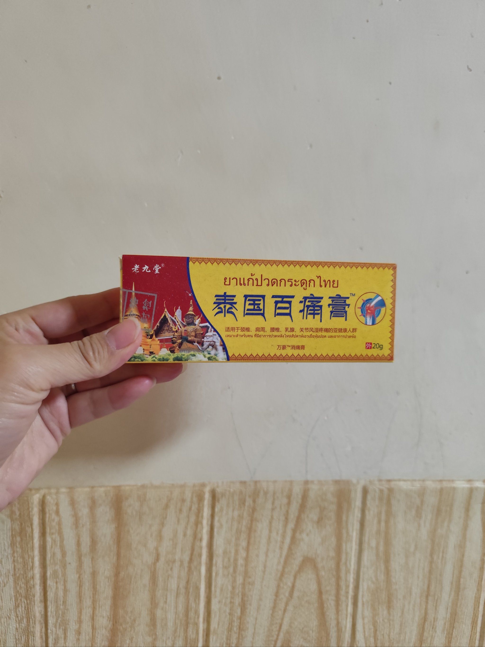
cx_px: 242
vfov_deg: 73.9
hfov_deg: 58.9
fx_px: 430
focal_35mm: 23
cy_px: 324
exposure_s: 1/50
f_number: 1.65
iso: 1250
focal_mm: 6.14
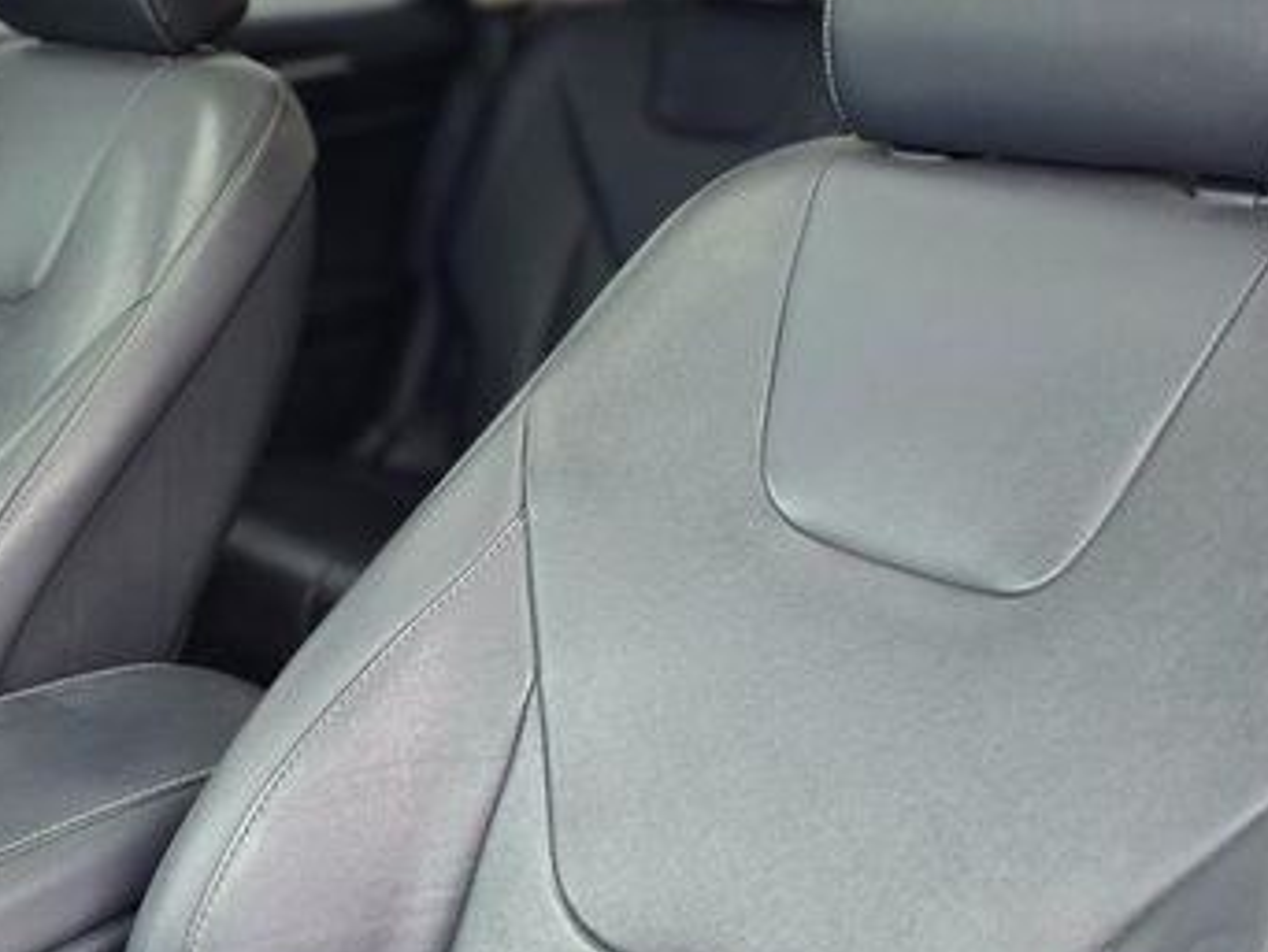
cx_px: 508
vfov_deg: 33.6
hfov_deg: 43.6
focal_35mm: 43
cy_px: 407
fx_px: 1576
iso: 250
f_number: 1.7
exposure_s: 1/120
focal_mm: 6.3
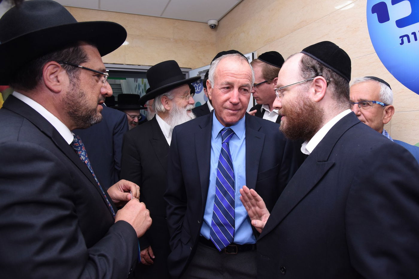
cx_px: 210
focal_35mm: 24
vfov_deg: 53.1
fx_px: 279
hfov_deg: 73.8
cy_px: 140
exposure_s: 1/100
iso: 800
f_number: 7.1
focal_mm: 24
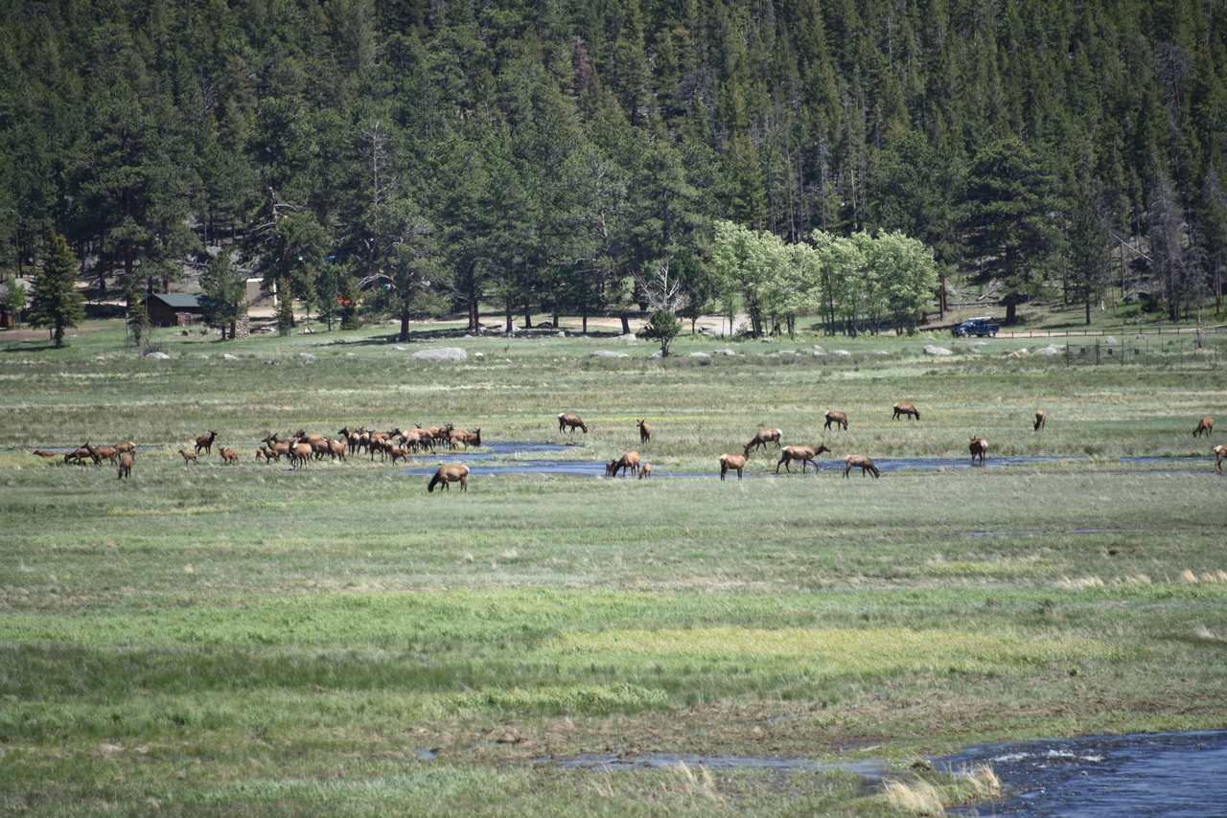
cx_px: 614
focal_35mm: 300
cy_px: 409
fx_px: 10227
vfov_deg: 4.6
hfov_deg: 6.9
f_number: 5.6
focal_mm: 300
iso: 200
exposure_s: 1/640
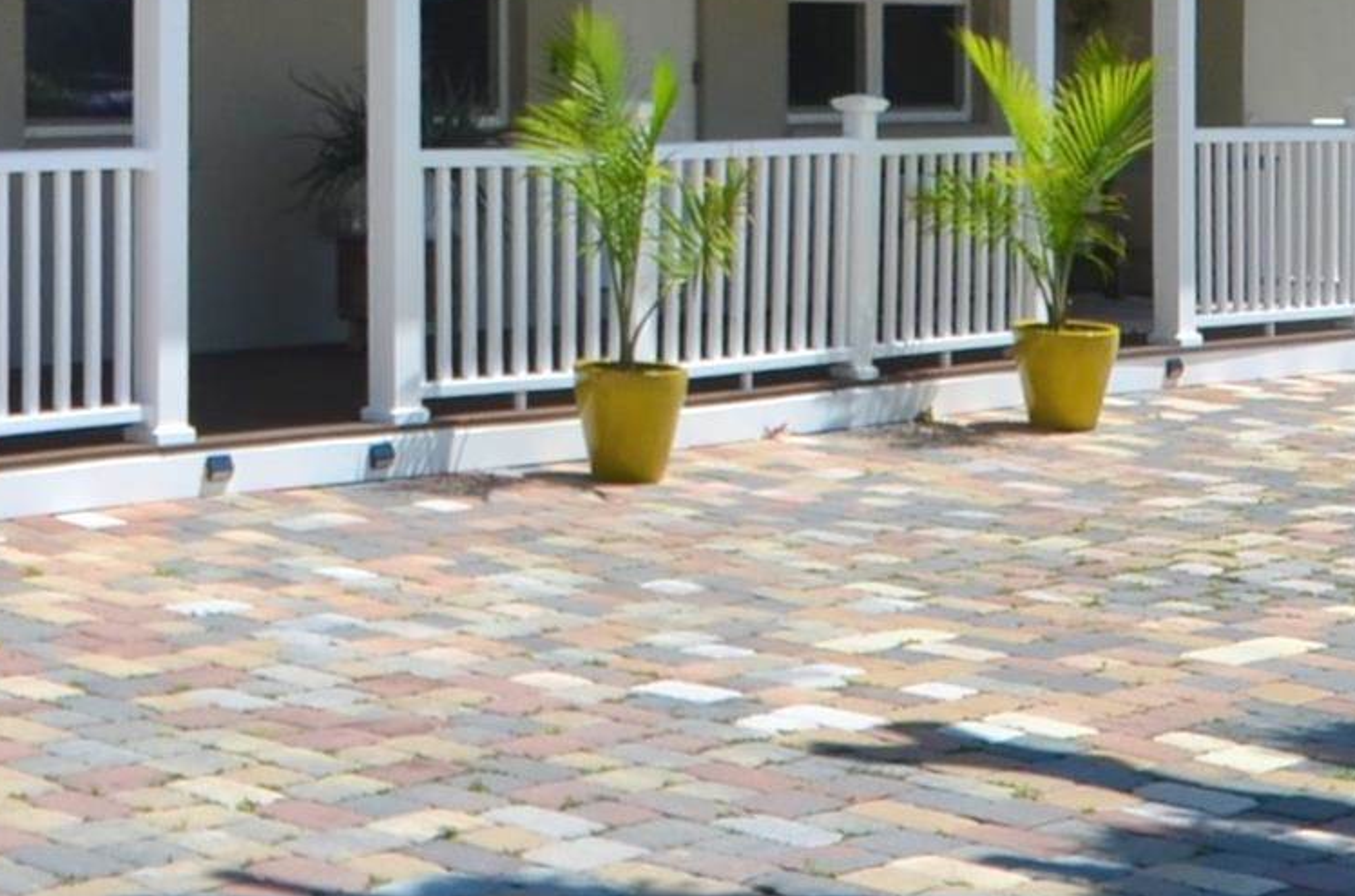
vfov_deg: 17.2
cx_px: 264
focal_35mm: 77
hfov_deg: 25.9
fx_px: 2891
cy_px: 6
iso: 160
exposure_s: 1/250
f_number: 8
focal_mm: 24
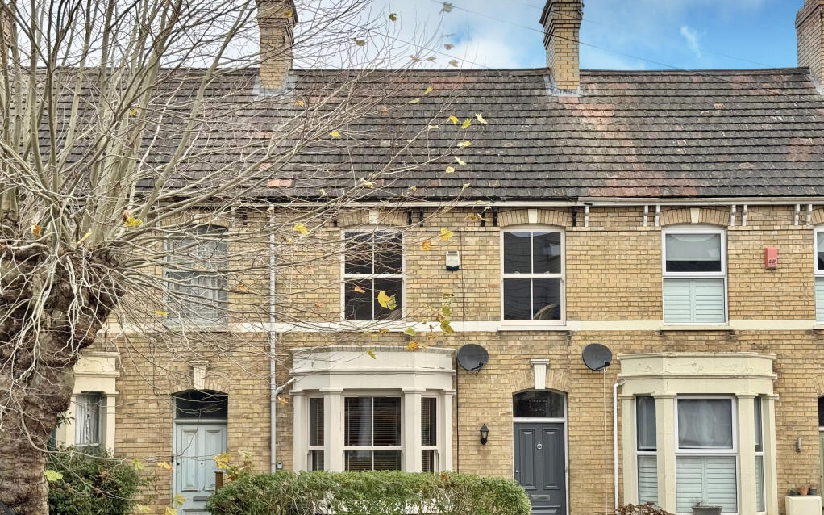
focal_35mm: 51
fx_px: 1145
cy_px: 275
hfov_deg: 39.6
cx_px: 412
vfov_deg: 25.3
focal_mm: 6.76
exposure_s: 1/199
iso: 50
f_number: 1.78
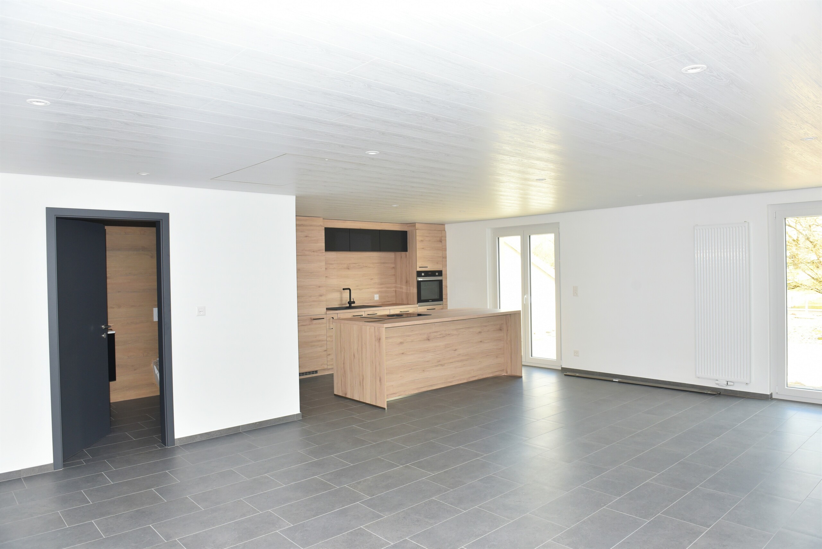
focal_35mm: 24
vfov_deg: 53.2
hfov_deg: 73.7
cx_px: 411
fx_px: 548
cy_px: 274
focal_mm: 24
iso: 640
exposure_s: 1/125
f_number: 5.6
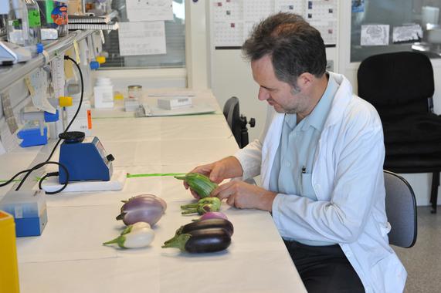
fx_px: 759
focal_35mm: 62
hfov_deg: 32.4
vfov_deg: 21.9
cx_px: 220
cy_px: 146
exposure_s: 1/320
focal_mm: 62
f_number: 5.6
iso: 2000
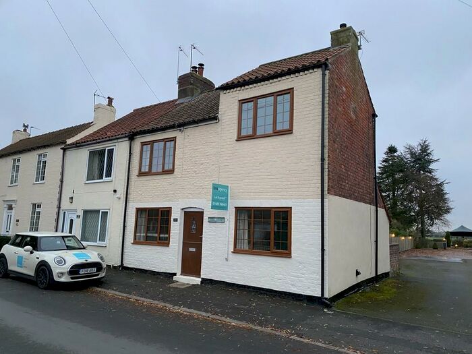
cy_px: 177
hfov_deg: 67.3
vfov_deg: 53.1
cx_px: 236
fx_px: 355
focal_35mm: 26
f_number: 1.8
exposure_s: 1/60
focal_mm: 4.25
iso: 125
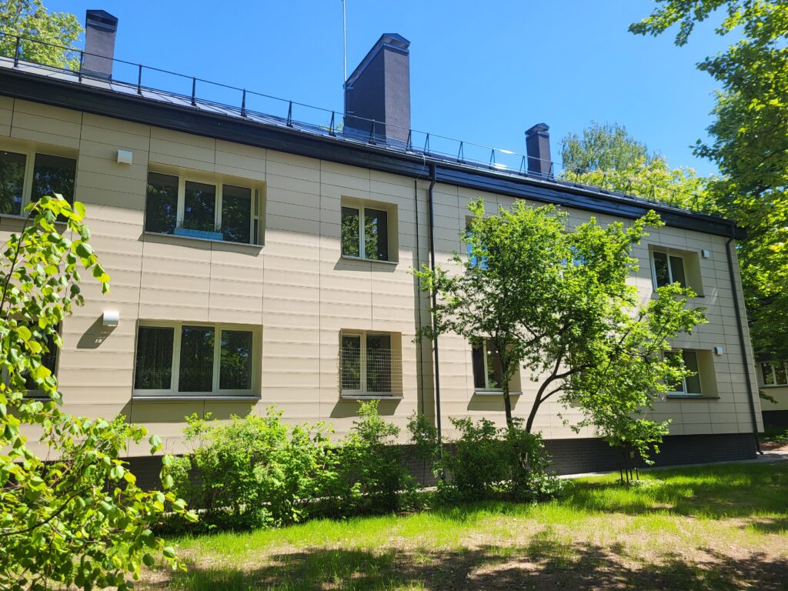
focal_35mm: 26
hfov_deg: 67.3
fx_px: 592
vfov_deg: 53.1
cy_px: 296
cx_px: 394
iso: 40
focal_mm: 5.4
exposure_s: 1/1148
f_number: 1.8
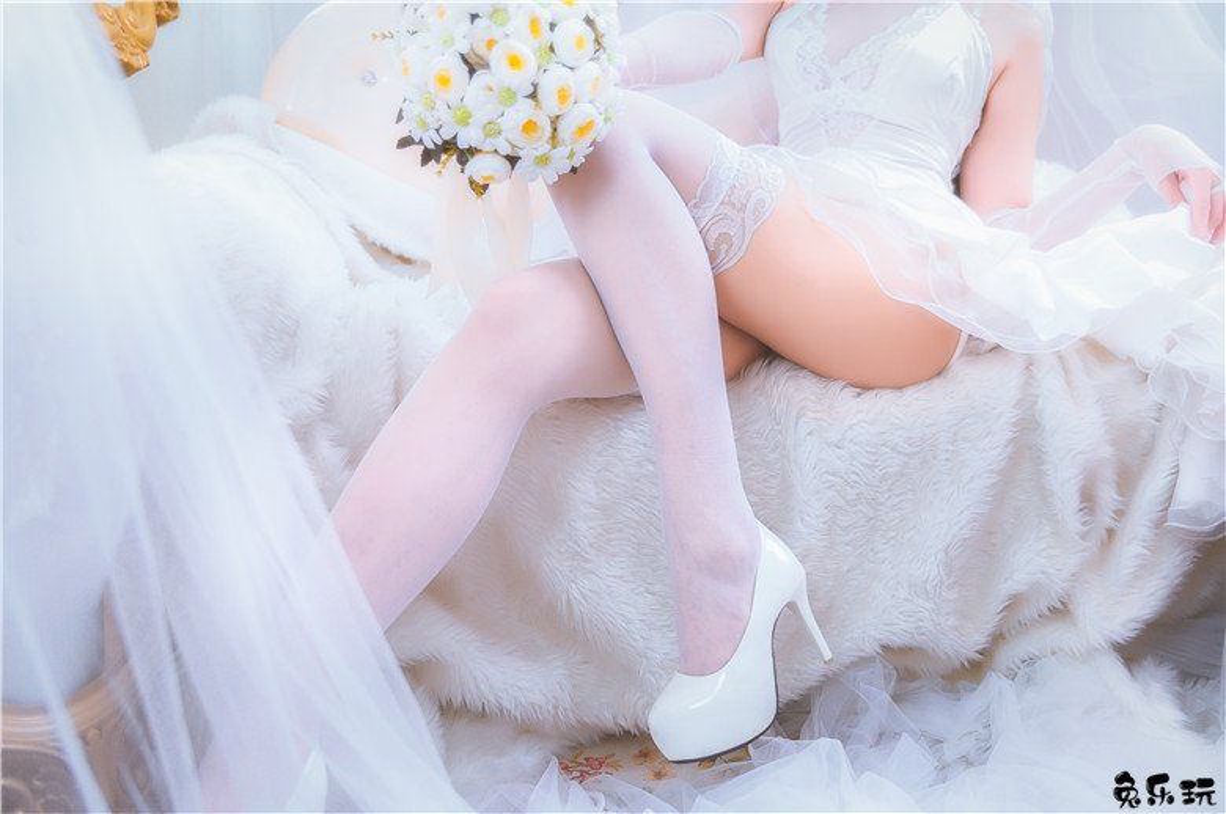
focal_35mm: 35
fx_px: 1190
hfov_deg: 54.5
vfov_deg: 37.8
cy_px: 407
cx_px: 613
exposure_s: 1/125
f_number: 2.8
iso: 400
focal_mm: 35
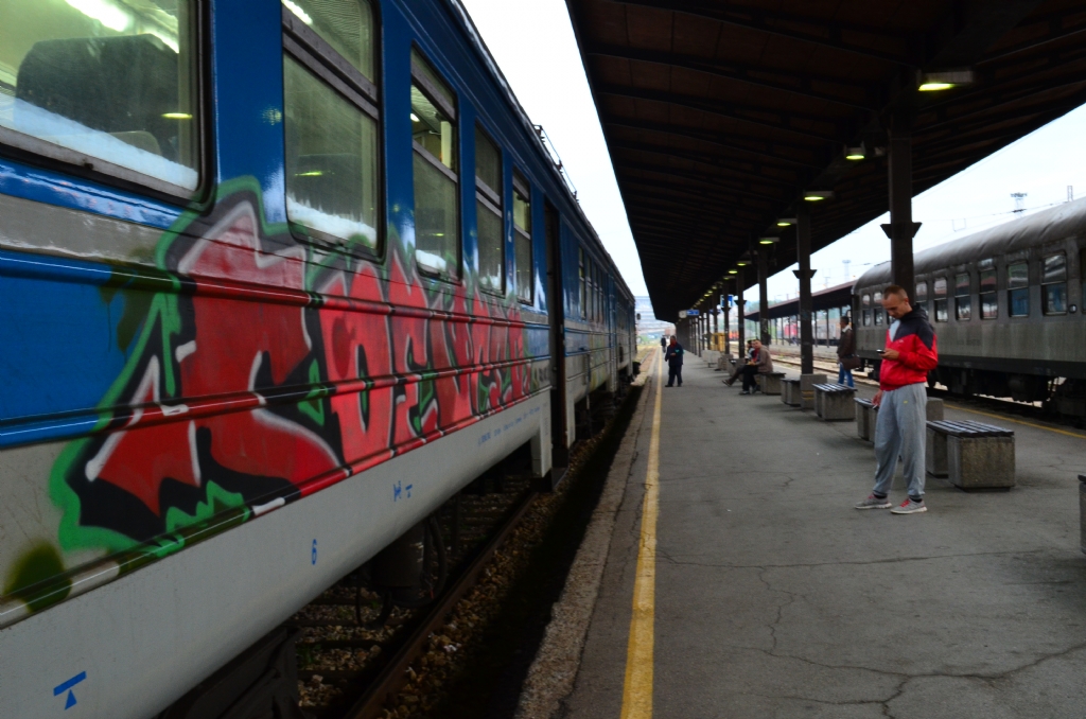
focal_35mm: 36
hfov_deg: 53.2
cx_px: 543
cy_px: 360
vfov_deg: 36.7
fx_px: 1084
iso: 800
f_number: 11
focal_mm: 24
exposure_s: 1/8
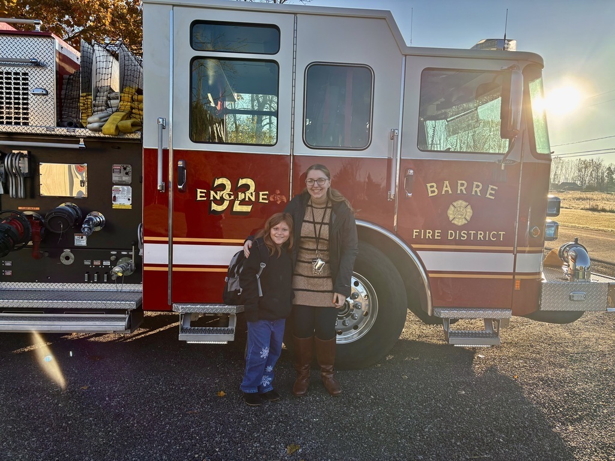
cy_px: 230
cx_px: 308
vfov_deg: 53.1
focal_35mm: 26
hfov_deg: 67.3
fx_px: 462
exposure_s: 1/1081
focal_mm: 5.96
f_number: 1.6
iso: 64
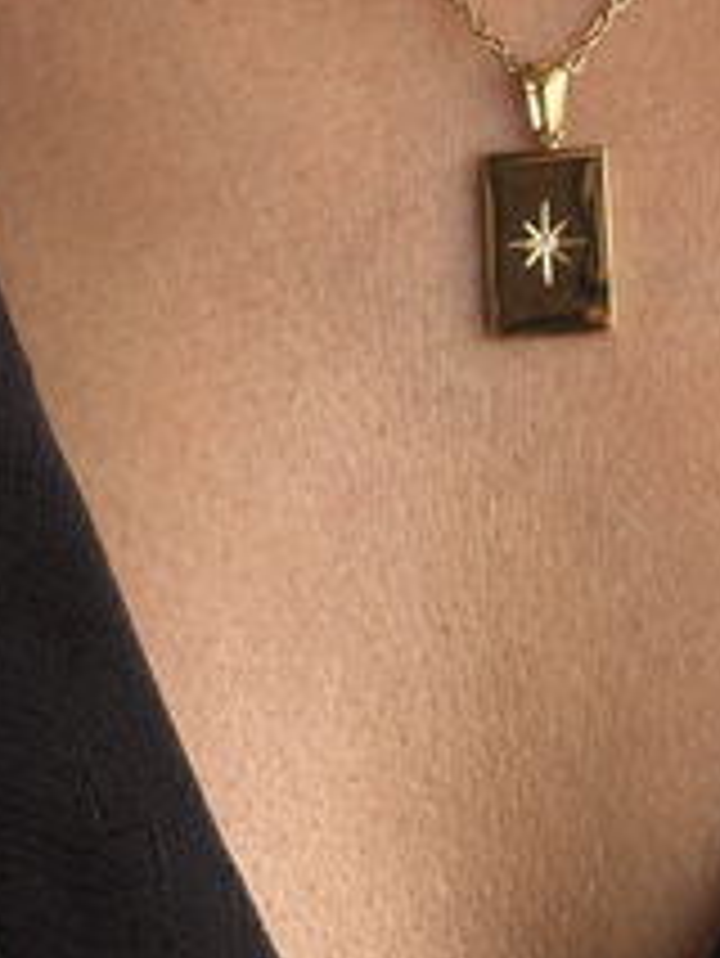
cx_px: 576
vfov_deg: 14.6
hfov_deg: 11.4
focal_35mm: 130
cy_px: -214
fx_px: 3602
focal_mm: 5.96
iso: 40
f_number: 1.6
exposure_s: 1/121
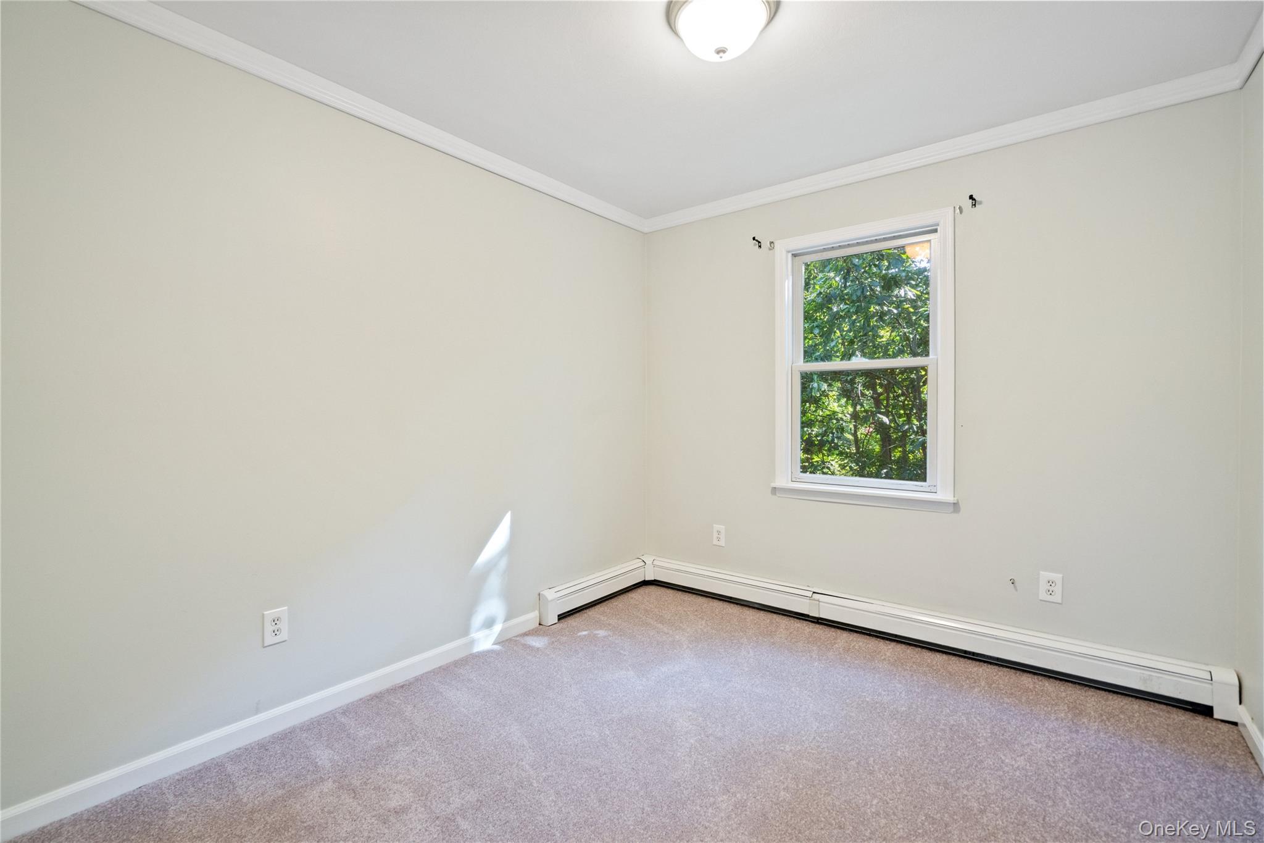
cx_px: 632
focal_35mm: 16
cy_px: 422
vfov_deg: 73.7
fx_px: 562
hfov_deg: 96.7
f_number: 5.6
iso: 1000
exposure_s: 1/10
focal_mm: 16
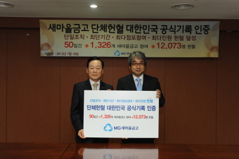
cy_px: 80
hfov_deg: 46.4
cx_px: 120
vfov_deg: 31.8
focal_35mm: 42
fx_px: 279
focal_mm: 42
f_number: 6.3
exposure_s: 1/50
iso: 1000
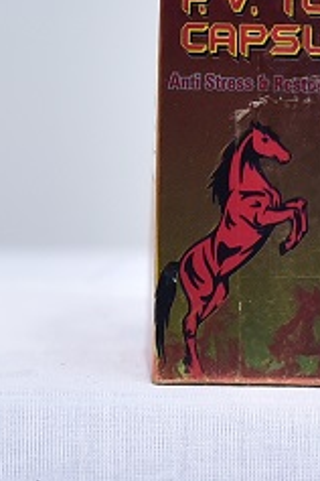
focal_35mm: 122
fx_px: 1627
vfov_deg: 16.8
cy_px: 193
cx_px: 279
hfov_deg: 11.2
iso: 1250
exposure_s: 1/125
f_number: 4
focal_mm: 55
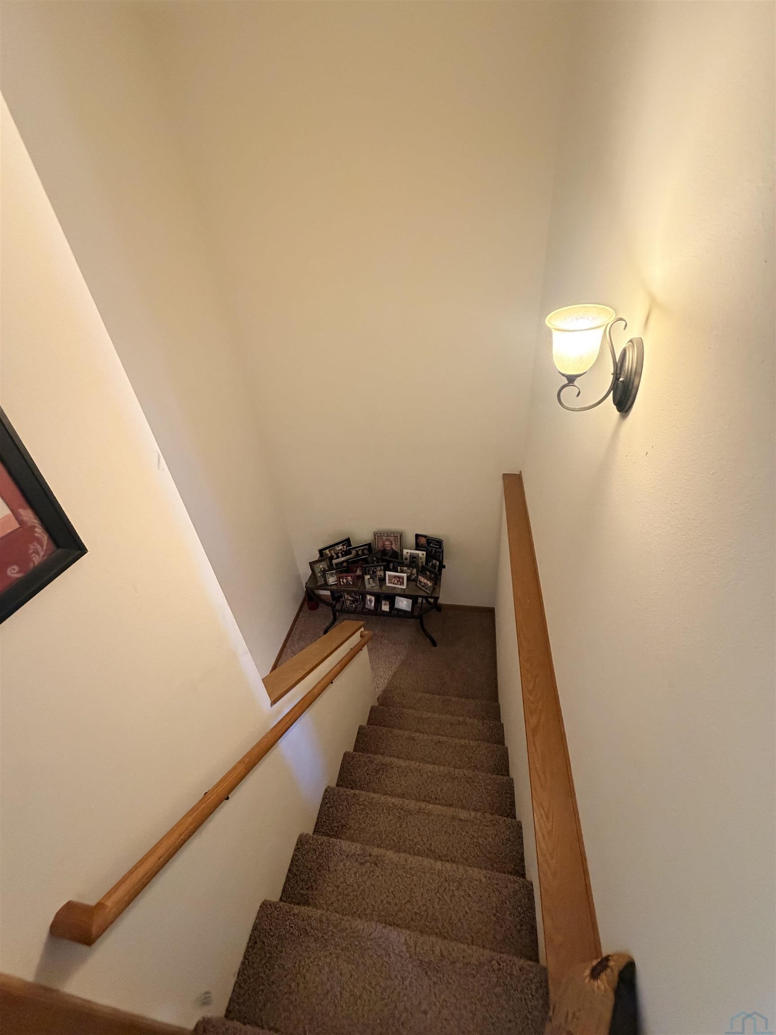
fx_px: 418
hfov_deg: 85.7
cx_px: 388
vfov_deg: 102.1
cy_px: 518
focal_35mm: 14
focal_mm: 2.22
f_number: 2.2
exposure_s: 1/60
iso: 640
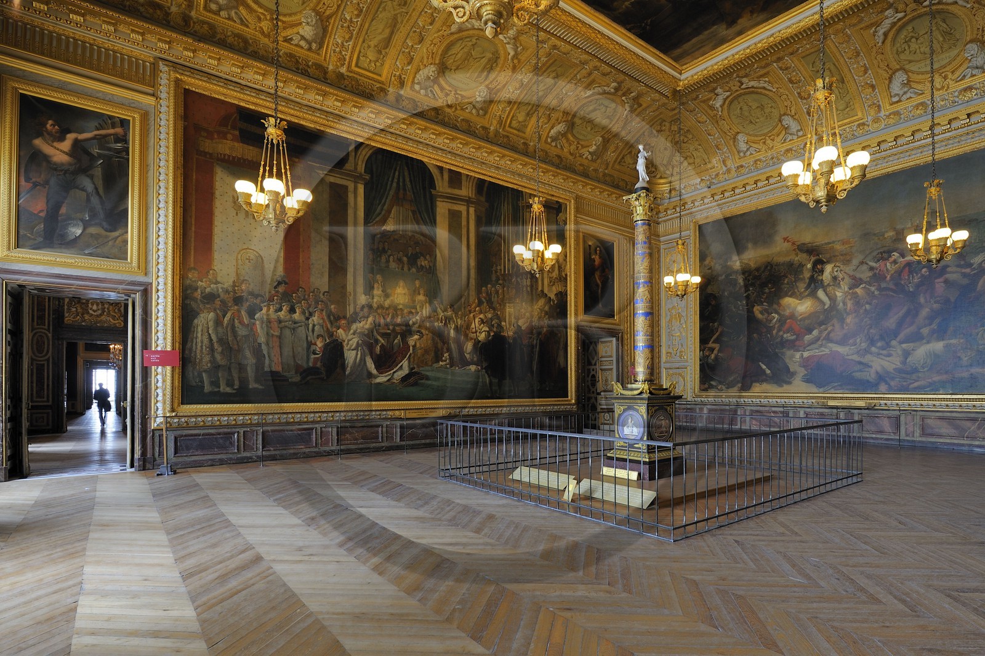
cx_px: 492
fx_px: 438
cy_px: 328
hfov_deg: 96.7
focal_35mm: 16
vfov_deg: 73.7
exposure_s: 1/1.67
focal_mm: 16
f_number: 11
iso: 200
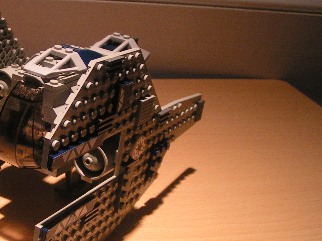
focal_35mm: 63
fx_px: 586
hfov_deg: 30.0
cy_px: 118
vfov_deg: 23.3
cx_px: 66
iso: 100
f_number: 2.8
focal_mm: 5.8
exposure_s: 1/40
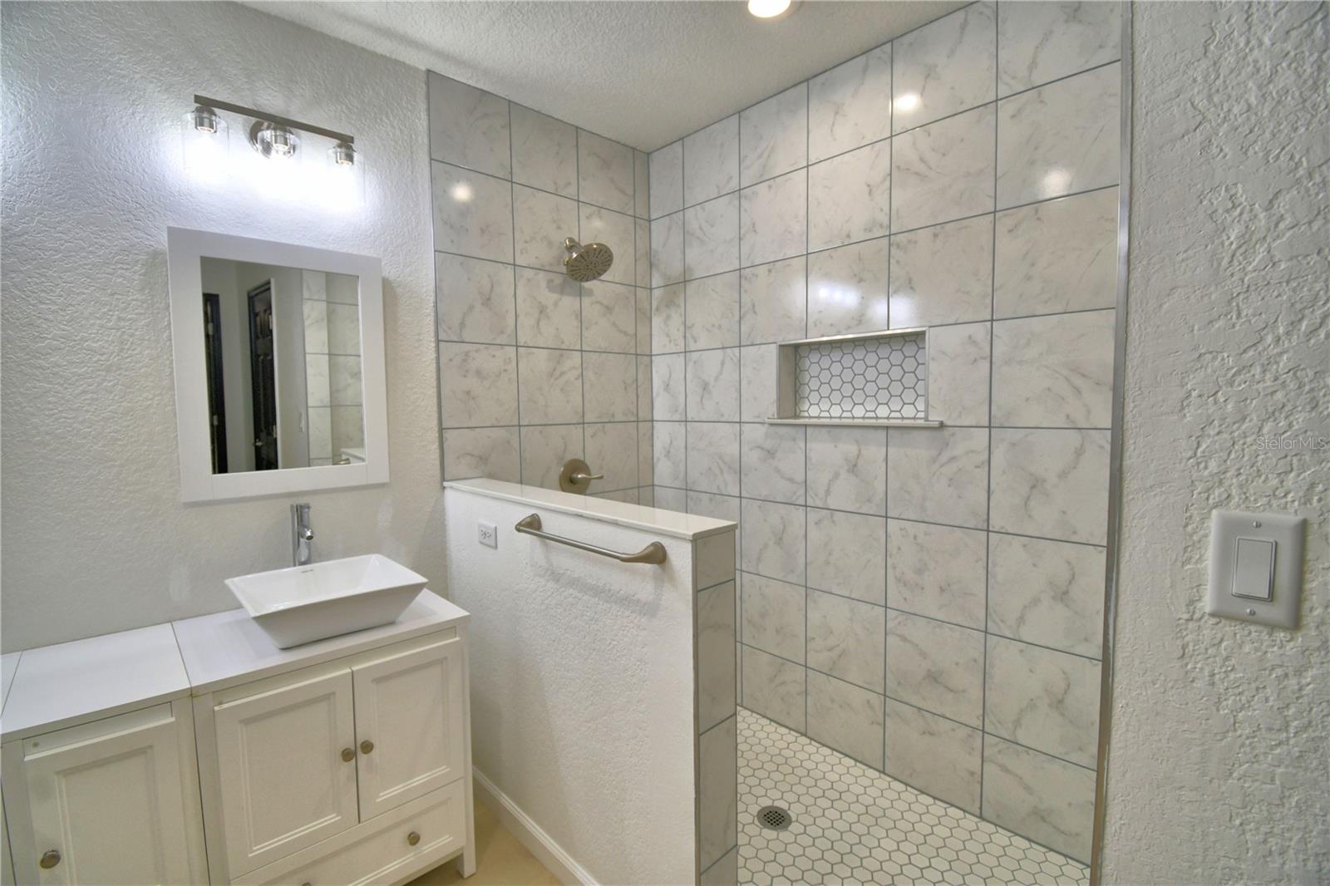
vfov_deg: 77.3
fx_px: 554
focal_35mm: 15
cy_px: 443
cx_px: 665
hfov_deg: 100.4
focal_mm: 10
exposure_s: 1/125
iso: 200
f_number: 4.5
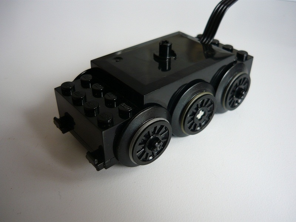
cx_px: 148
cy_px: 111
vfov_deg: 42.9
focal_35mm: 33
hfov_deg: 55.4
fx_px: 282
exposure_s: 1/40
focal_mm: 5.5
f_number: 2.8
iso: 100
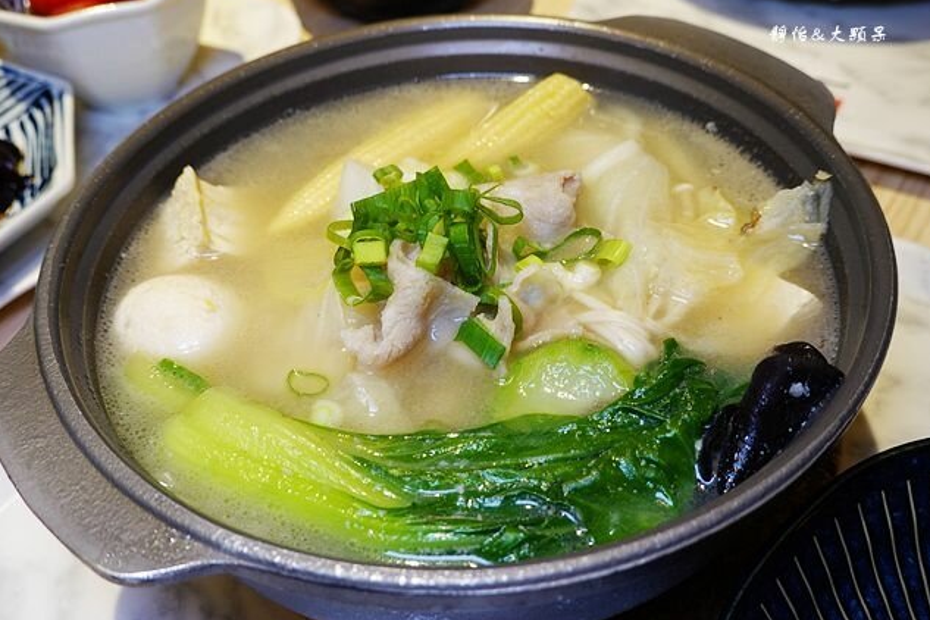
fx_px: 1007
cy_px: 306
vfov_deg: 34.2
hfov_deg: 49.6
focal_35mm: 39
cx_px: 466
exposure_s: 1/40
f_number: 3.5
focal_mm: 14.12
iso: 160
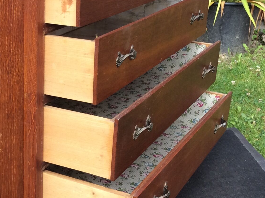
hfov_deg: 25.9
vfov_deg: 19.8
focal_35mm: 74
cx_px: 51
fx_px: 566
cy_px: 97
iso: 32
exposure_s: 1/307
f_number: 2.4
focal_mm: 3.3
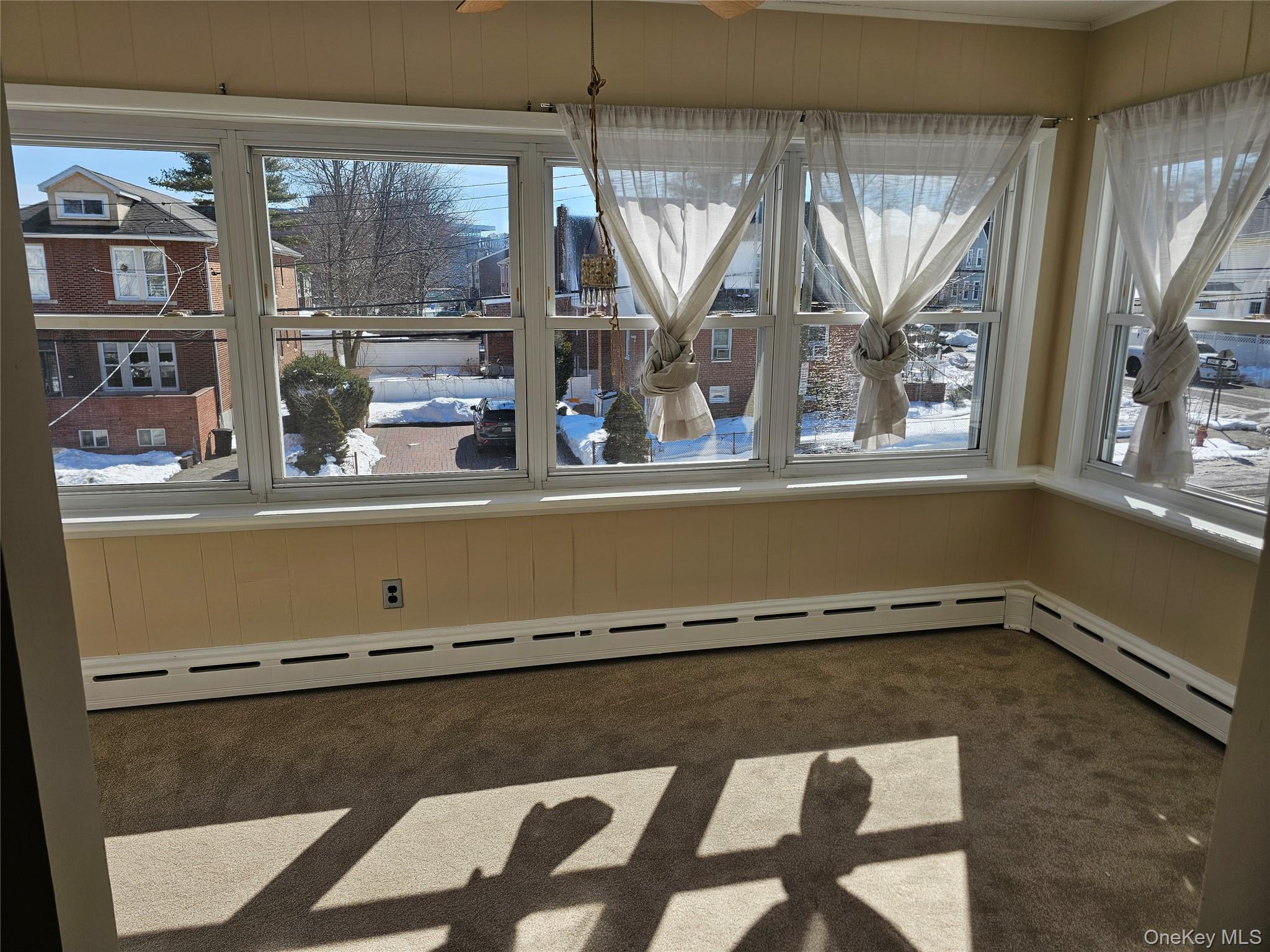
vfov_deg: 58.9
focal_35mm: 23
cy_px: 476
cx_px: 635
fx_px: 844
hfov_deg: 73.9
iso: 10
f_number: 1.7
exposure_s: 1/457
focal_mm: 6.3
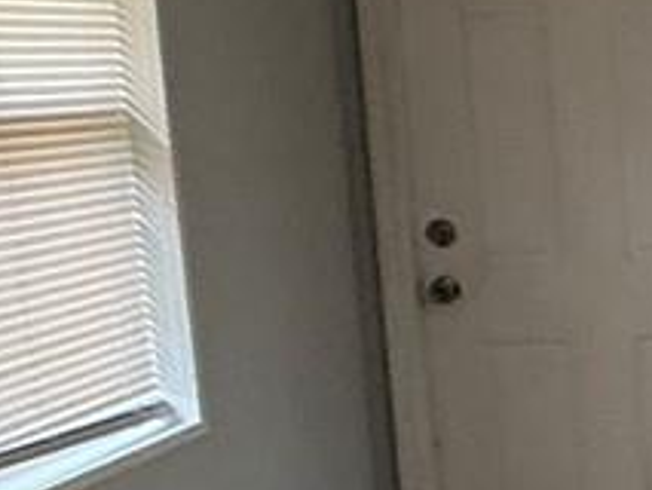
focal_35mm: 105
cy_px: 374
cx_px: 1454
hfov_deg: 14.2
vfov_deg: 14.1
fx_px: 1979
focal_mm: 2.22
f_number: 2.2
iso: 250
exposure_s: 1/120
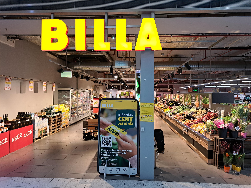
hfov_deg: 71.6
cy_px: 94
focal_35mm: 24
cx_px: 126
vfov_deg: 56.8
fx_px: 174
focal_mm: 5.23
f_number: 1.8
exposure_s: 1/50
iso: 100
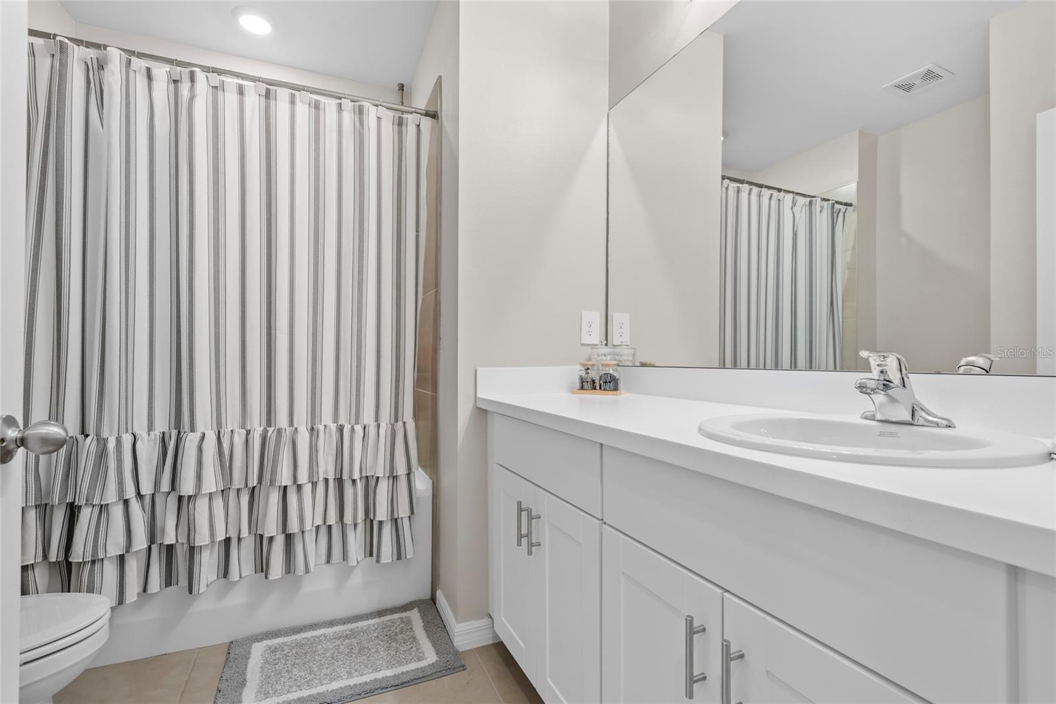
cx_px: 528
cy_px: 352
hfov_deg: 96.7
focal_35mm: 16
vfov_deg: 73.7
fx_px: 469
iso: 100
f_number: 8
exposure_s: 1
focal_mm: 16
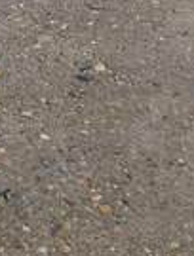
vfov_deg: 10.7
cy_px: -309
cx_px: -129
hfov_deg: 8.8
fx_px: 1212
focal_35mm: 163
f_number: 1.8
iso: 25
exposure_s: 1/180
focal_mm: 5.4
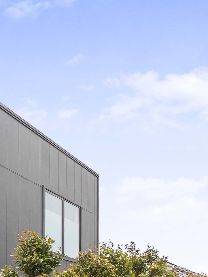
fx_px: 473
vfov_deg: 27.3
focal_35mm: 59
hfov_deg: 22.1
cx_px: 277
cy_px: 362
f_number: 8
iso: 125
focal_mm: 12
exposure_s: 1/80
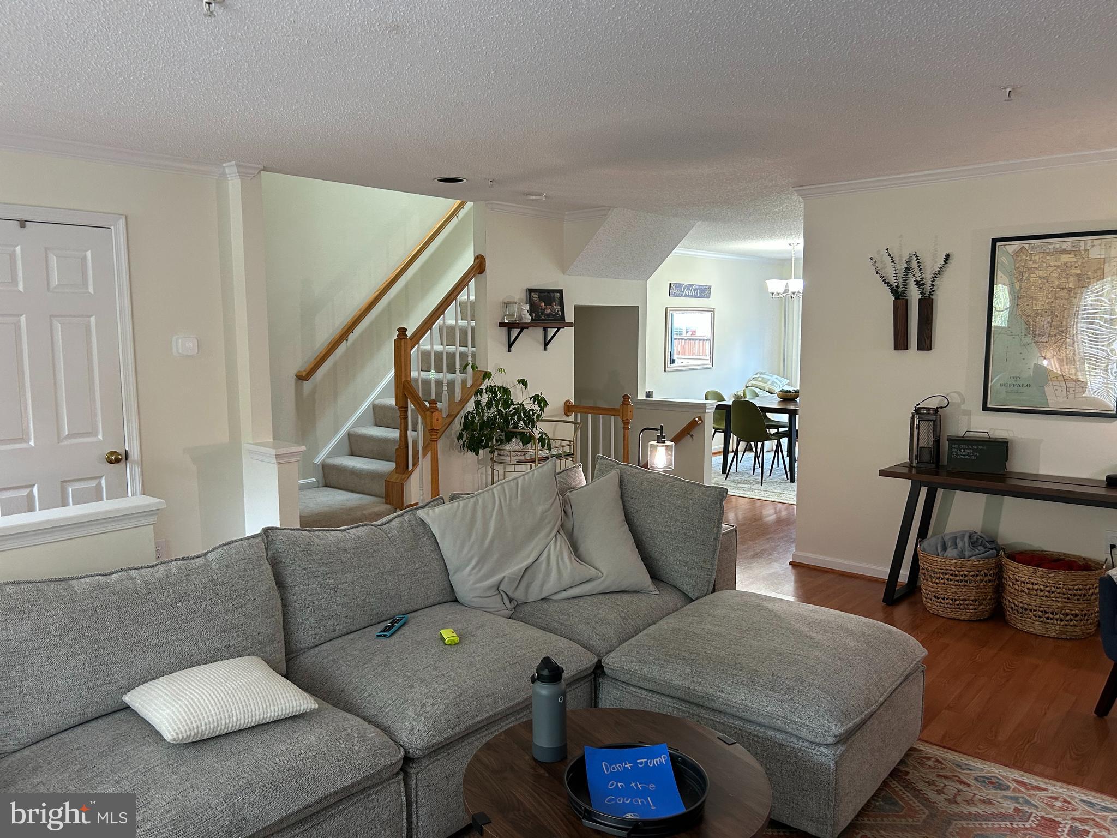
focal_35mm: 26
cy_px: 419
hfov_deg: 67.3
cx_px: 558
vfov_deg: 53.1
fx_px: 839
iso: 160
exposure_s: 1/60
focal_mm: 5.7
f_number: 1.5
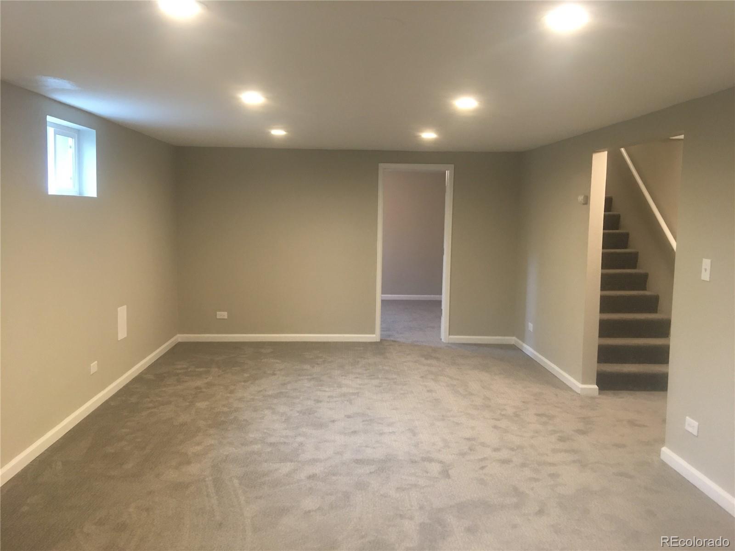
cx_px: 368
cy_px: 276
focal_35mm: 29
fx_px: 616
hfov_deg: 61.7
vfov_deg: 48.2
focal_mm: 4.15
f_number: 2.2
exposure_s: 1/15
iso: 64
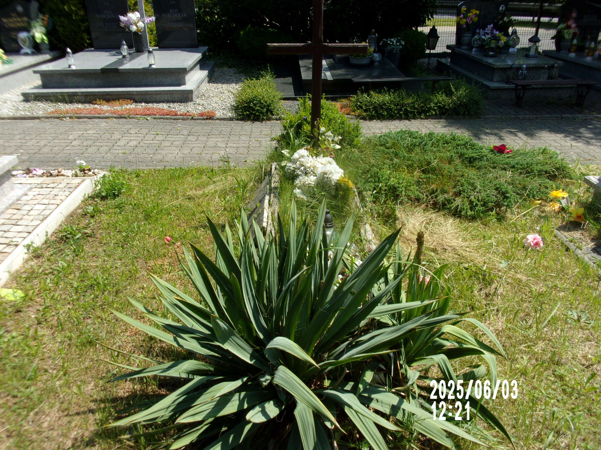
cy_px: 225
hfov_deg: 63.4
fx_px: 486
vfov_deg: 49.7
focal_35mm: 28
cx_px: 300
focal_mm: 5.1
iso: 80
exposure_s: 1/70
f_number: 10.8
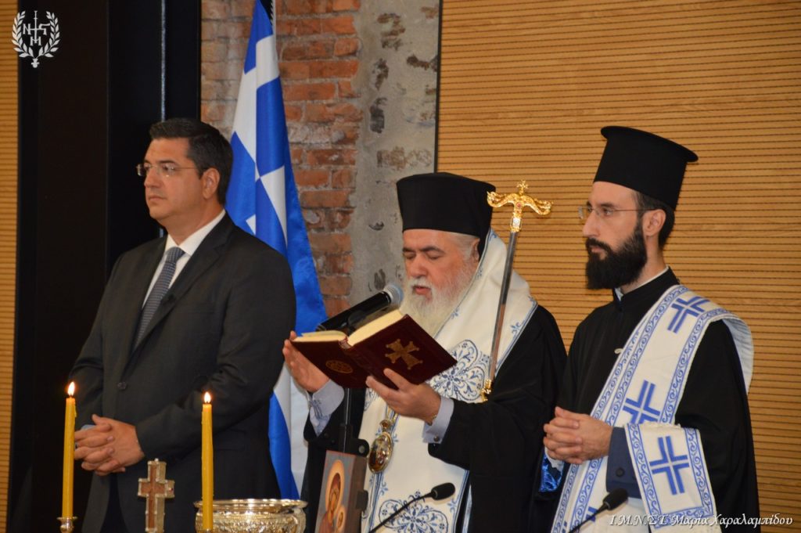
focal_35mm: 174
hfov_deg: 11.8
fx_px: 3868
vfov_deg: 7.9
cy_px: 266
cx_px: 400
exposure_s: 1/60
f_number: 5.6
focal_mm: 116
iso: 900
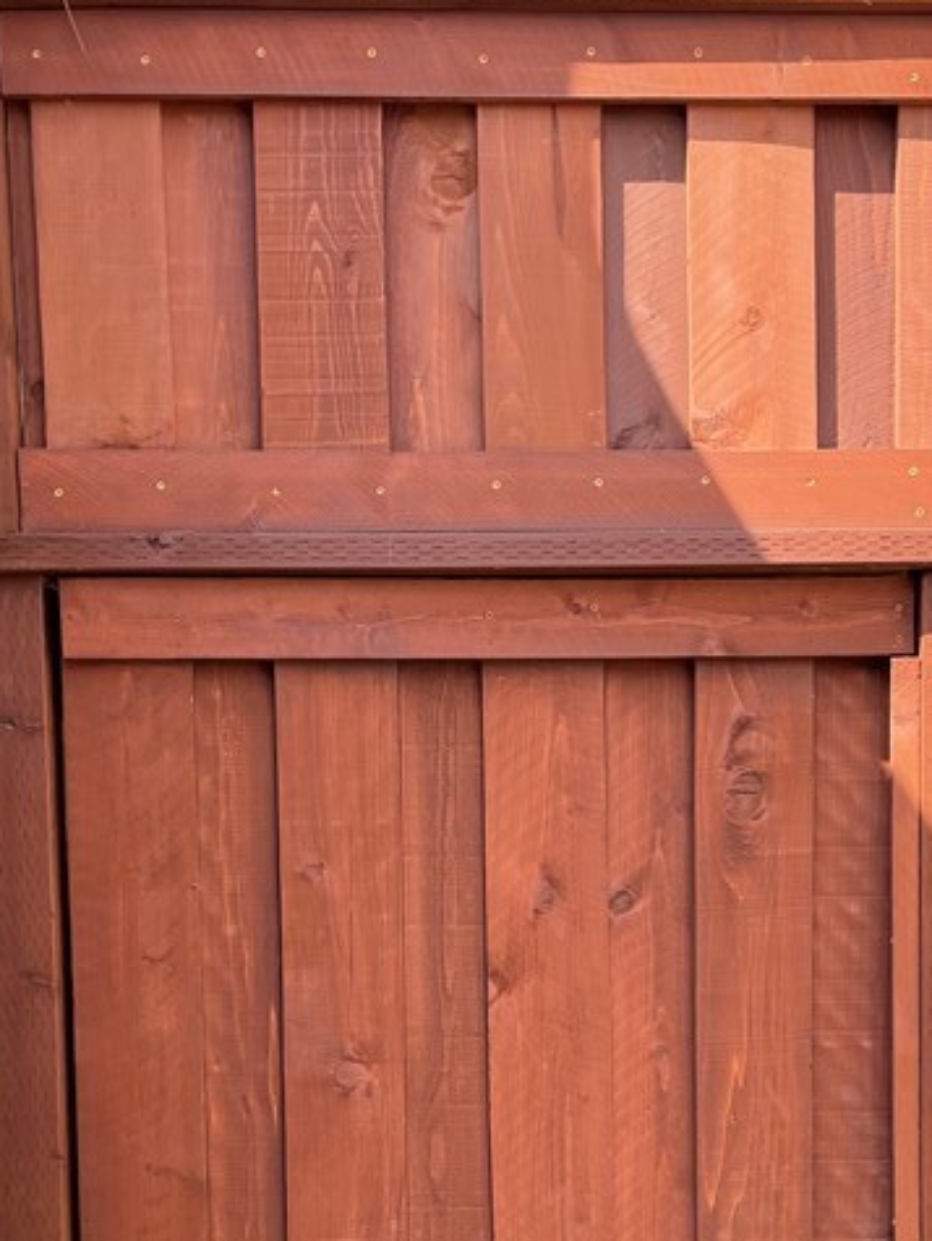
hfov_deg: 26.1
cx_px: 517
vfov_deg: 33.1
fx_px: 2008
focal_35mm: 56
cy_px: 1029
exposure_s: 1/509
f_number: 1.6
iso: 32
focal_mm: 4.2
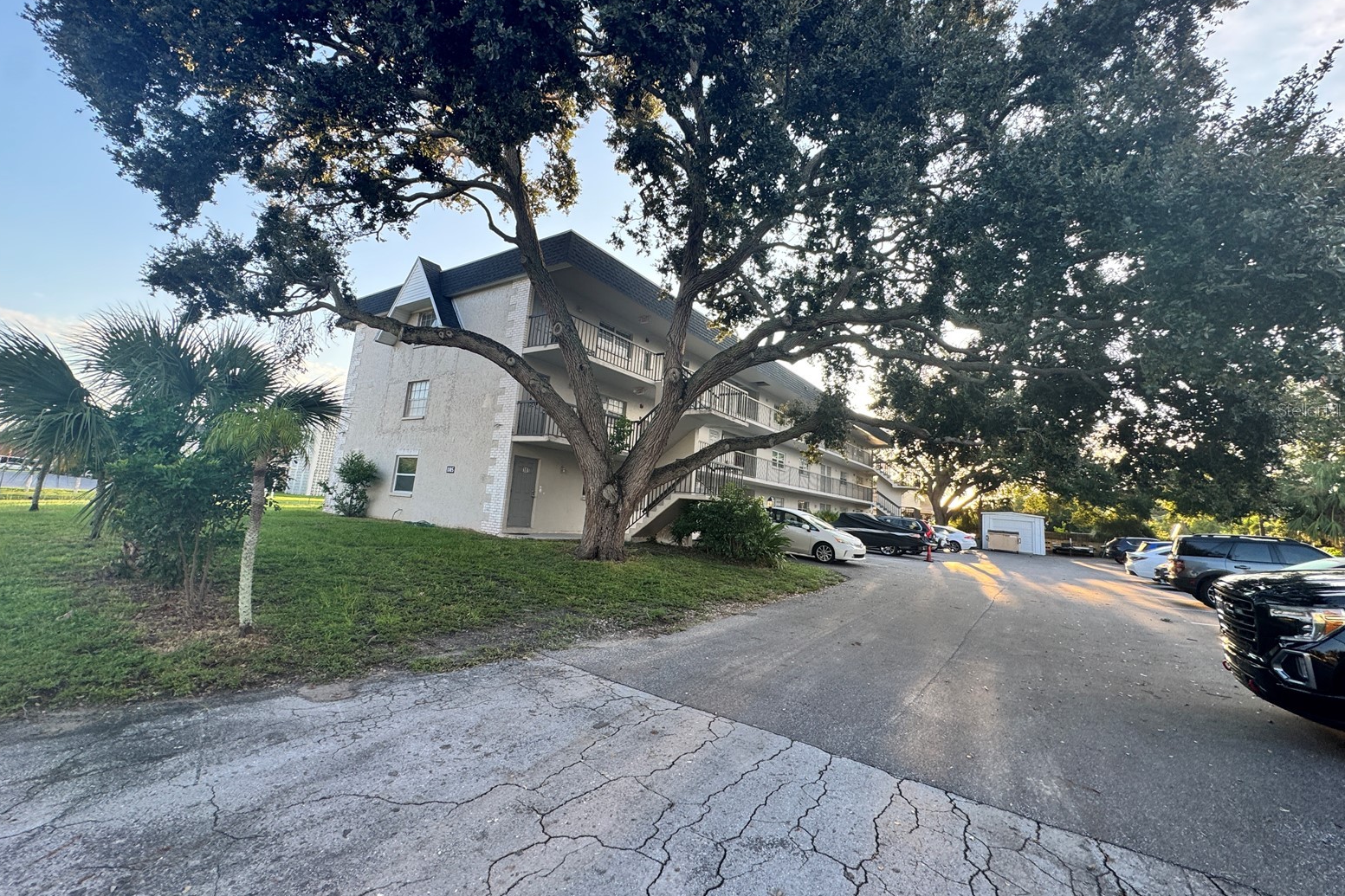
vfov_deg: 77.2
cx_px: 666
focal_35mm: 15
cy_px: 409
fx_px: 560
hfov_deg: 100.4
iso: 40
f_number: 2.2
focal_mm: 2.22
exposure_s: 1/154
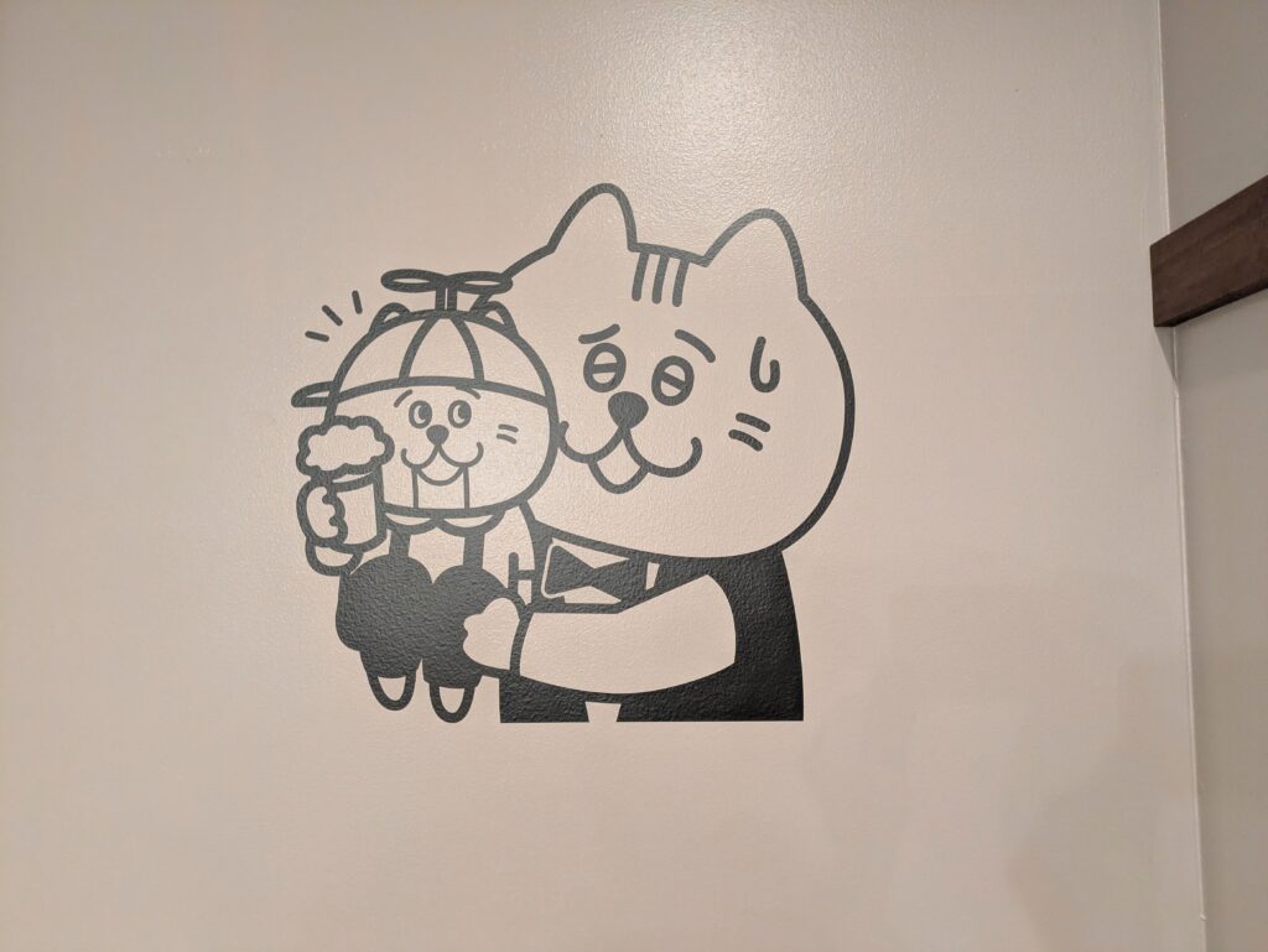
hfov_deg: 69.4
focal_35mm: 25
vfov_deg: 54.9
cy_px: 476
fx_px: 916
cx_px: 634
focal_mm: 5.43
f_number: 1.89
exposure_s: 1/24
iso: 537
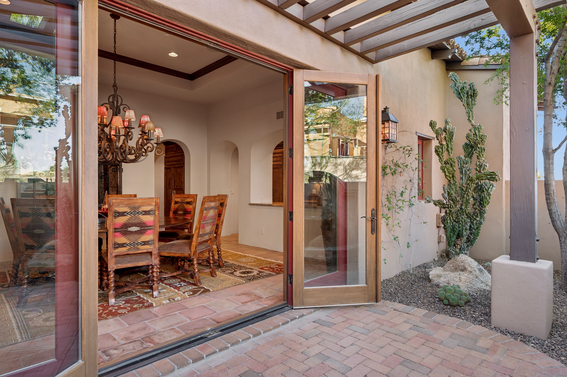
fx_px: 307
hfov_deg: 85.5
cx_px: 284
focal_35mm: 20
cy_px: 188
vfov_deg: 63.1
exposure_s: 1/25
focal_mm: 19.5
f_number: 8
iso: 320
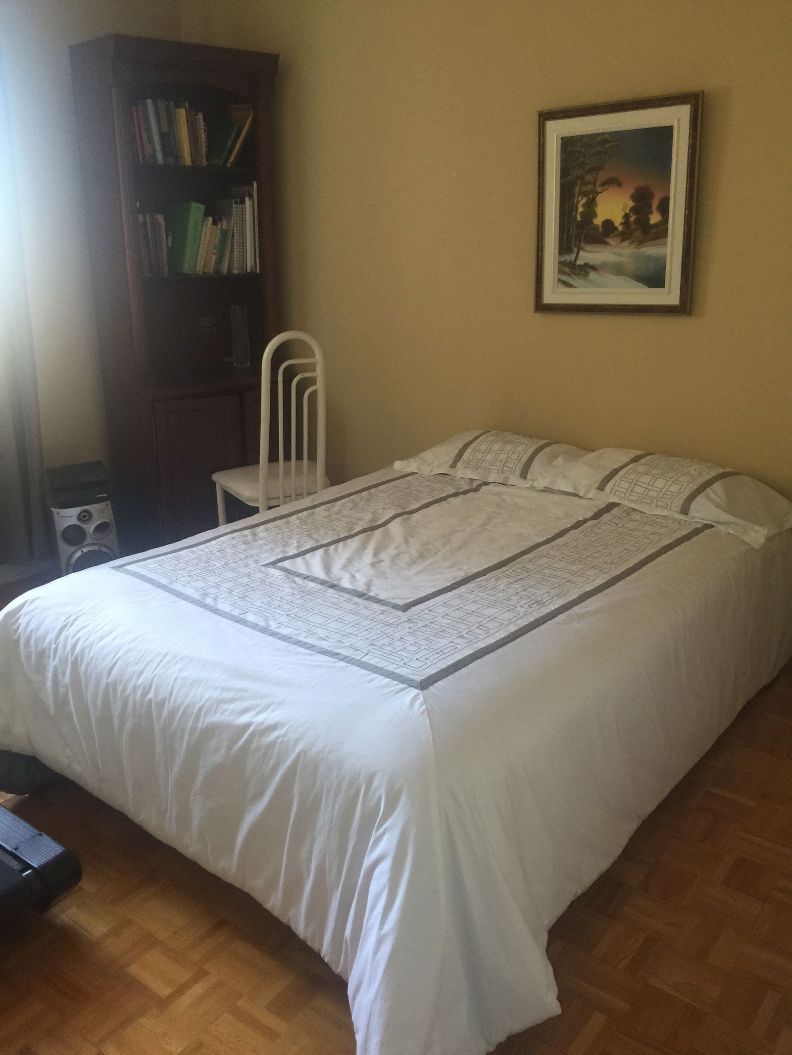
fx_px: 885
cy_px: 528
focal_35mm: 29
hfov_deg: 48.2
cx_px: 396
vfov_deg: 61.7
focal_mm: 4.15
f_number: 2.2
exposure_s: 1/15
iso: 50
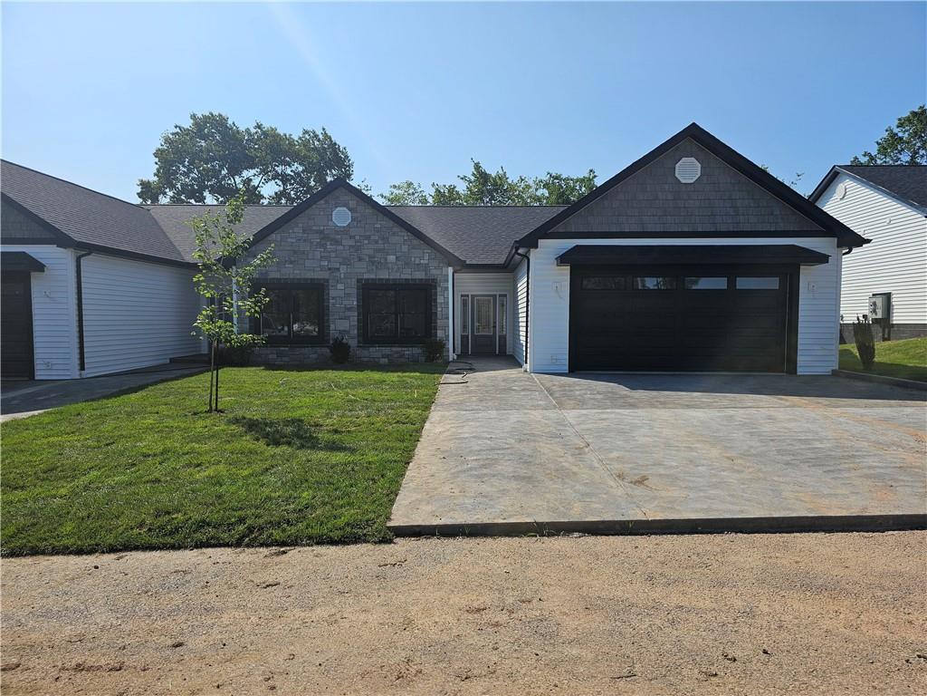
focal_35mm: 23
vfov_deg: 58.9
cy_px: 348
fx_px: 616
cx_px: 464
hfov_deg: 73.9
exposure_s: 1/1597
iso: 12
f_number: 1.7
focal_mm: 6.3
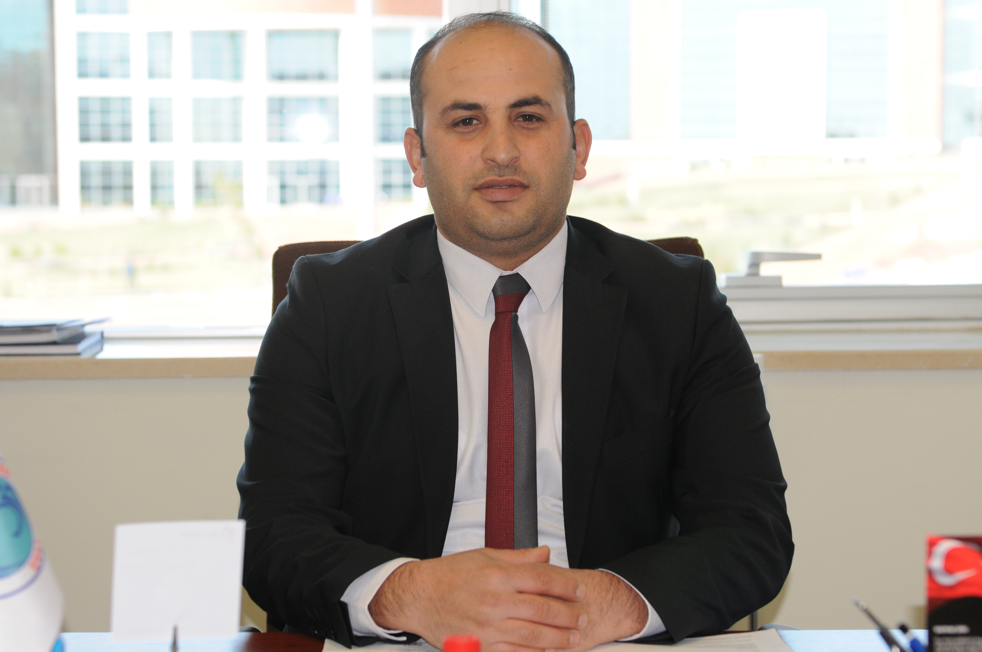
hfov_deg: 23.4
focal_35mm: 87
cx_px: 491
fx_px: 2370
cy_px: 326
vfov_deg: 15.7
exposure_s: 1/125
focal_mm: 58
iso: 500
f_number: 4.5
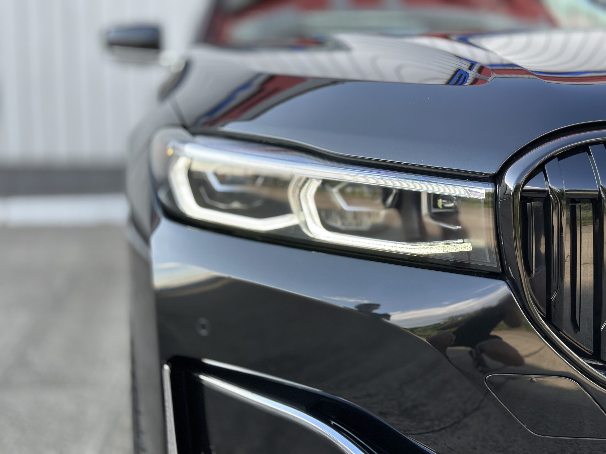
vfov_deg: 30.3
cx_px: 303
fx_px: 840
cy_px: 227
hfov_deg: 39.7
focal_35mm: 48
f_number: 1.78
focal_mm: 6.86
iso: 80
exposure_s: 1/627
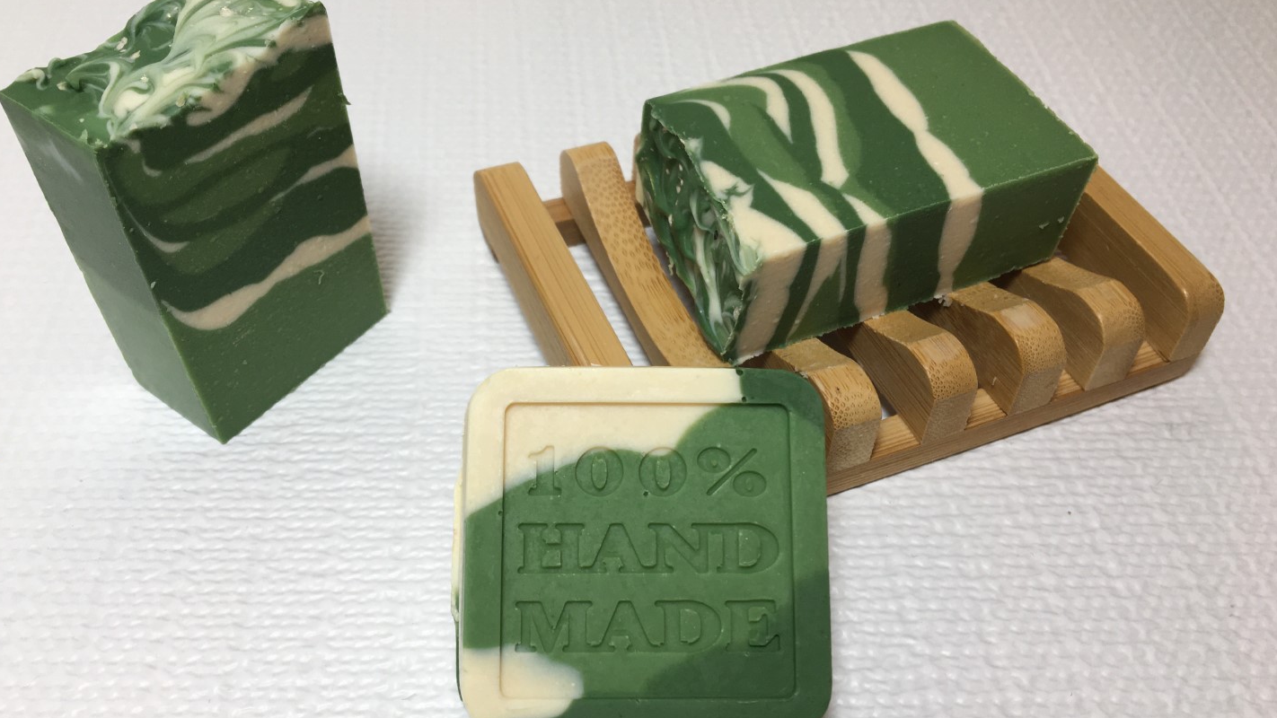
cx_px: 635
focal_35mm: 32
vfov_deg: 36.7
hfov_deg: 61.0
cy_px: 375
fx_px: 1084
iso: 40
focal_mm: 4.15
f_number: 2.2
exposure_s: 1/120
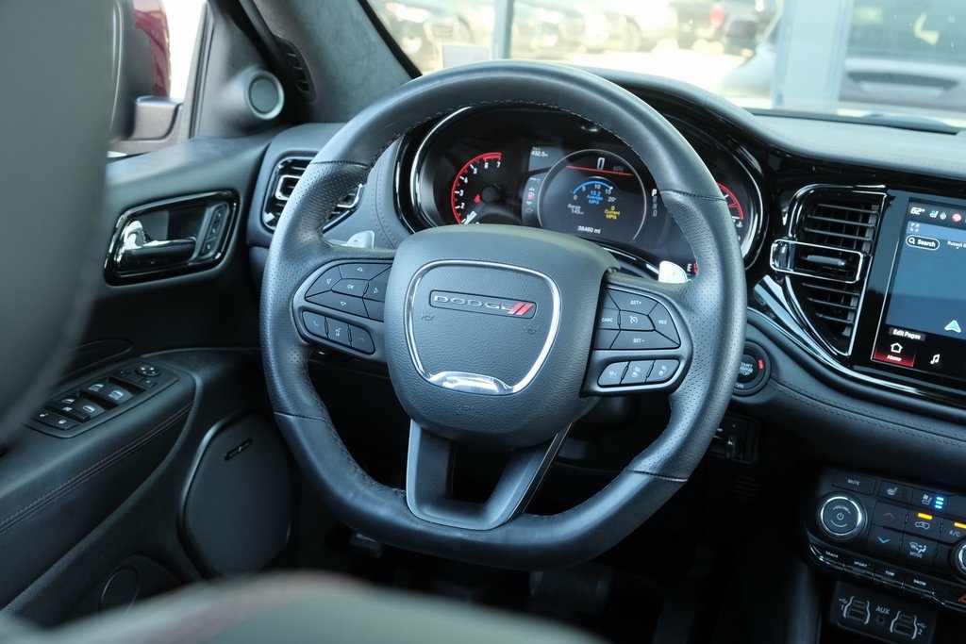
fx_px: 1127
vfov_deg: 31.9
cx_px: 483
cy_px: 322
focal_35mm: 42
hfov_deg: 46.4
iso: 1600
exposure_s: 1/60
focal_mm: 27.7
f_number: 5
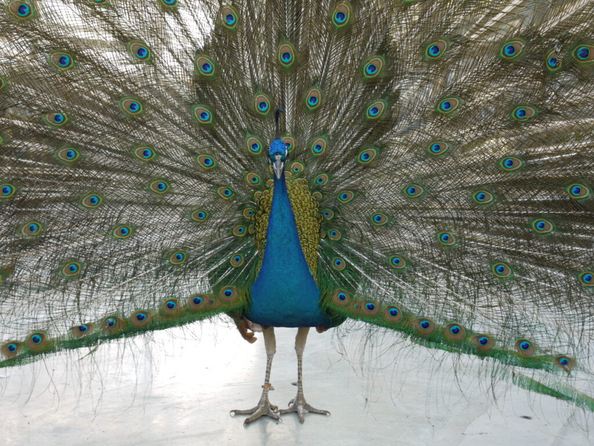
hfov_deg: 39.7
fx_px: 824
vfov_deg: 30.3
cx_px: 297
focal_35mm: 48
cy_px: 223
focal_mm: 24
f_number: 4.8
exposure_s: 1/30
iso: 125
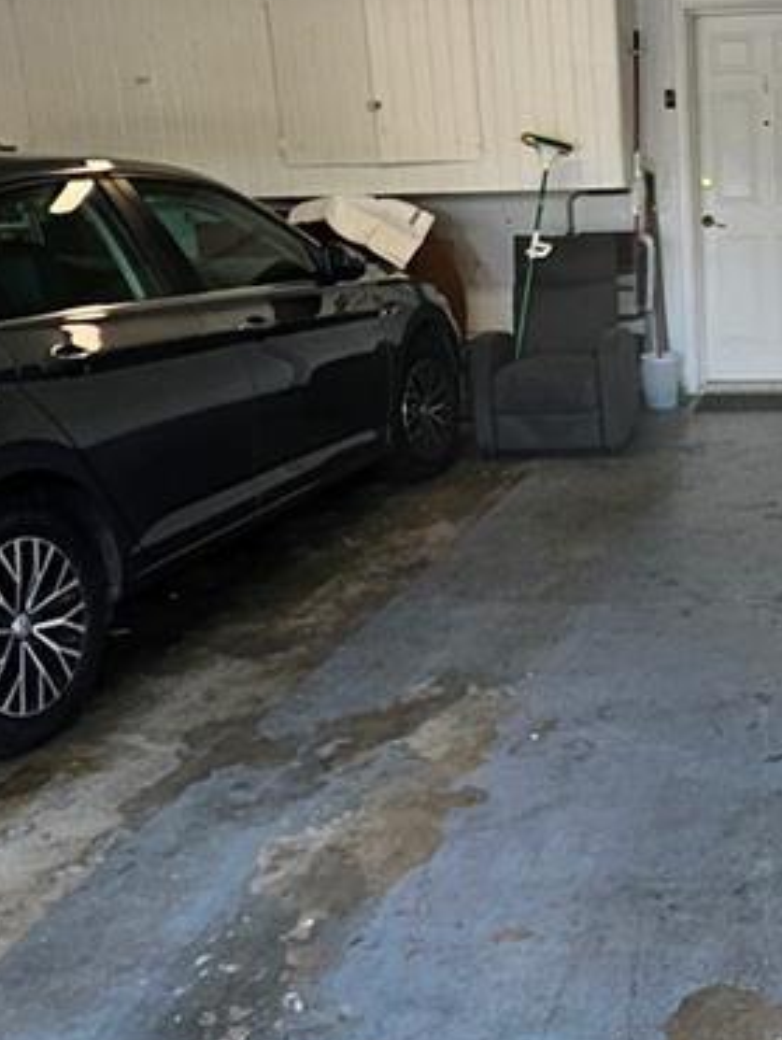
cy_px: 471
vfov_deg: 44.7
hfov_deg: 31.6
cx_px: 796
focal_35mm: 42
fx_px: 1263
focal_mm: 1.7
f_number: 2.2
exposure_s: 1/60
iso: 40
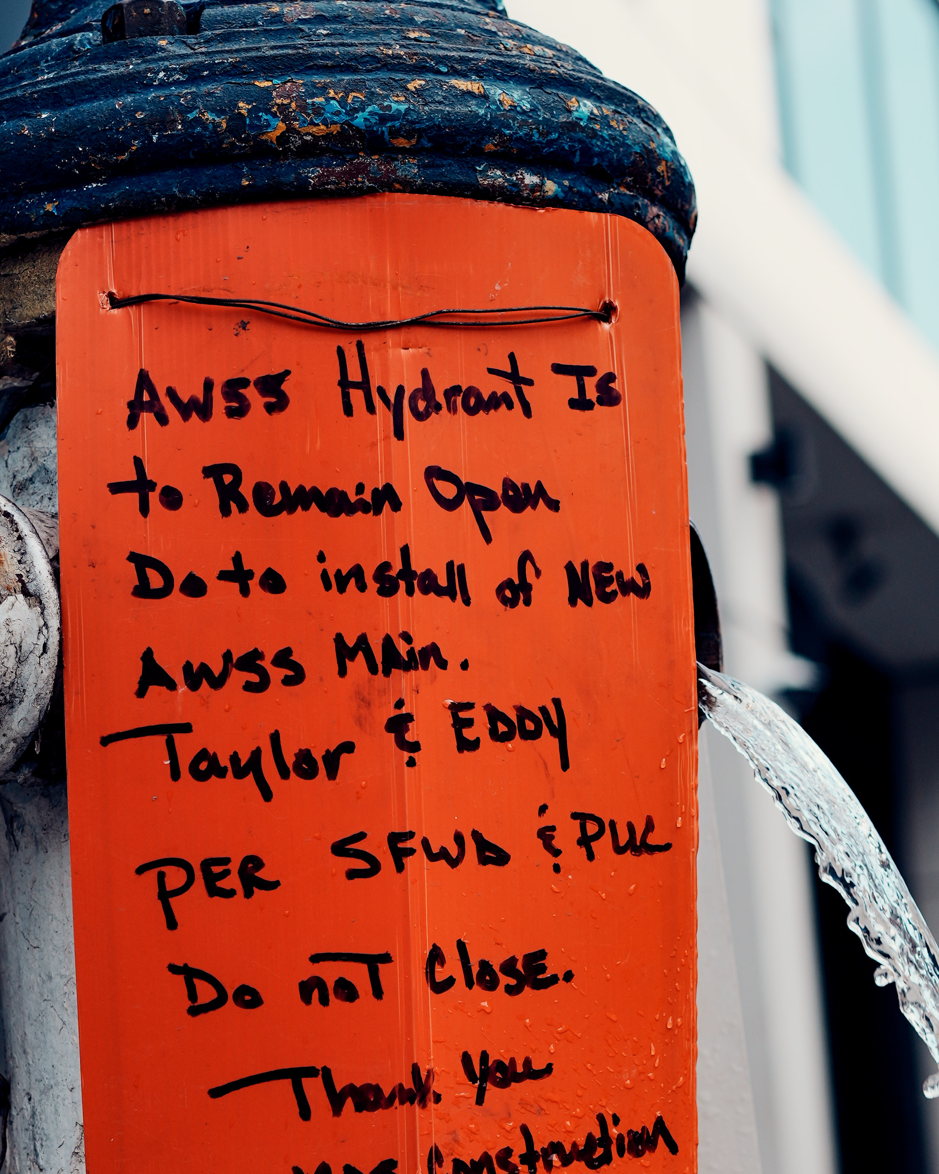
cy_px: 898
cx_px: 614
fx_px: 4307
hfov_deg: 12.4
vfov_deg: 15.4
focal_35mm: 124
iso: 100
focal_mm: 55
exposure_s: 1/1250
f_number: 3.2
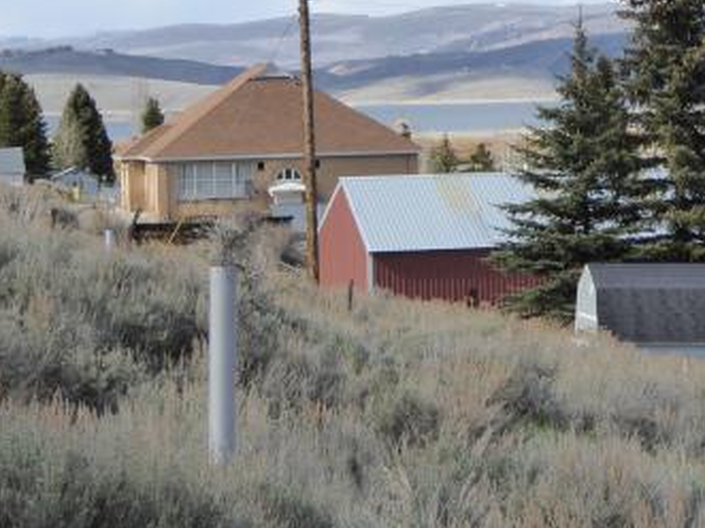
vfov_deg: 7.2
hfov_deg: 9.6
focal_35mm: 207
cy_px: 194
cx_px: 368
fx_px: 4214
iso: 200
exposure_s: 1/500
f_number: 5
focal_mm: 17.5
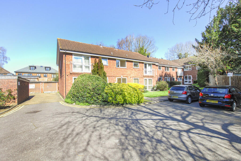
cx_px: 120
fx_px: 101
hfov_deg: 100.3
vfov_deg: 77.5
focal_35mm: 15
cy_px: 80
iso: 400
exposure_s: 1/400
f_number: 5.6
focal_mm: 10
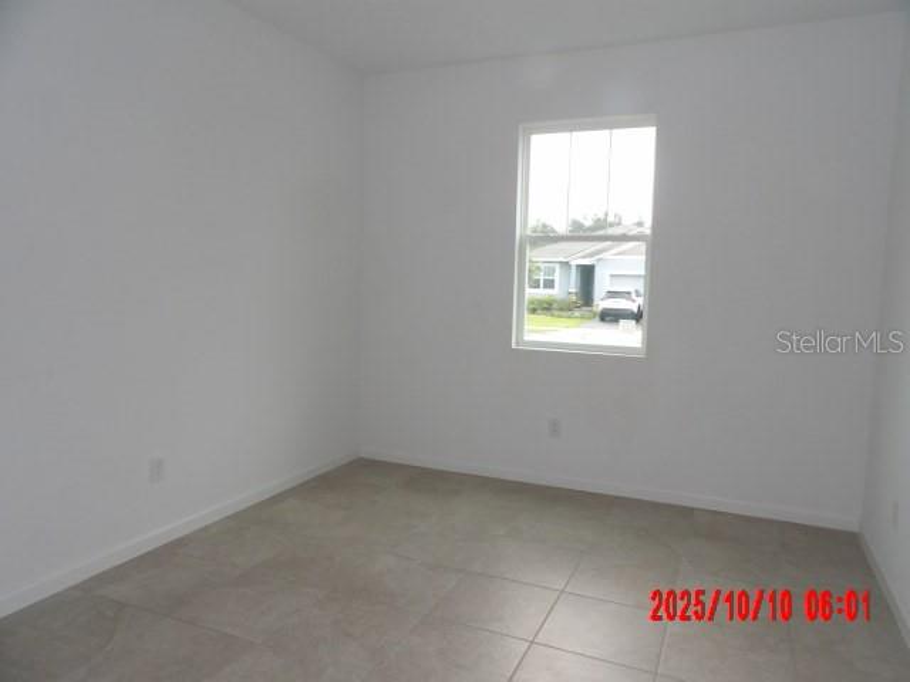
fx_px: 631
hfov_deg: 71.6
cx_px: 455
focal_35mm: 24
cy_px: 341
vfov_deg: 56.8
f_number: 3.2
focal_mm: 4.3
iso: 200
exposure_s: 1/33
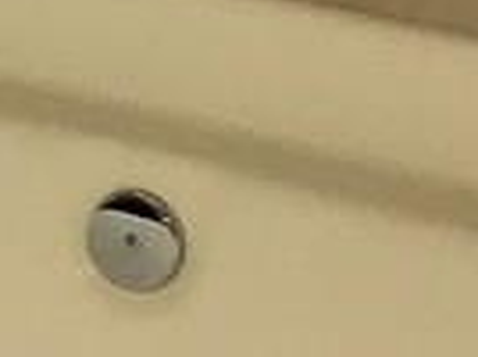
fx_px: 3060
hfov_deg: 8.4
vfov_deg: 6.1
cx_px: -517
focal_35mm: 222
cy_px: -725
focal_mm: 4.15
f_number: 2.2
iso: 125
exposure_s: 1/30
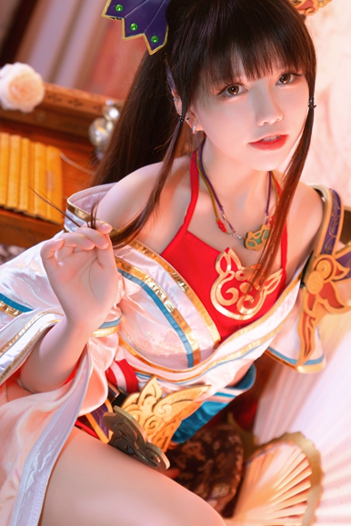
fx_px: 1769
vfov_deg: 16.9
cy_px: 285
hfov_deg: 11.3
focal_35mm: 121
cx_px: 147
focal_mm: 70
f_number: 3.2
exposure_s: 1/40
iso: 400
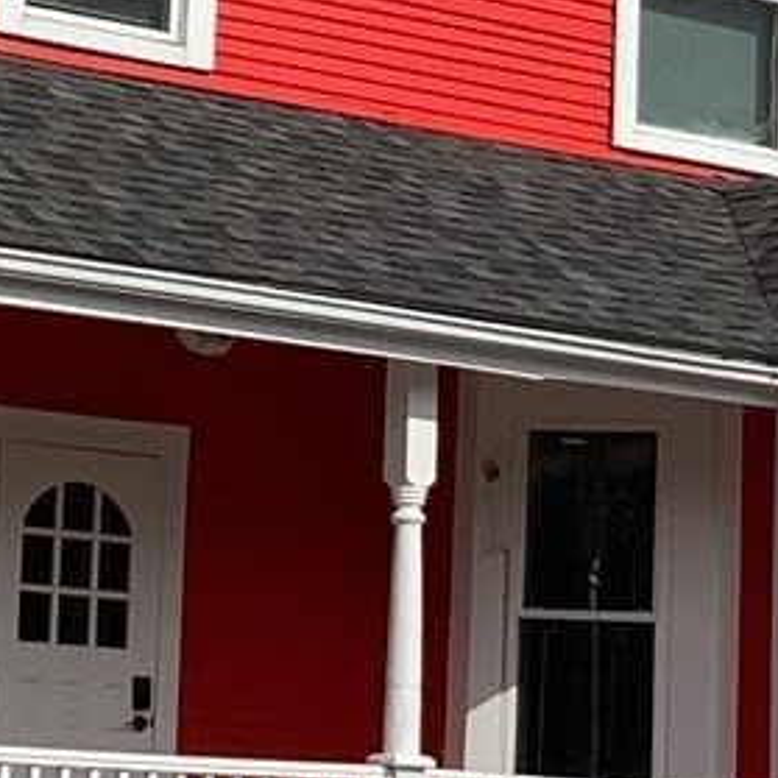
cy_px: 59
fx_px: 3840
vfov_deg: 11.5
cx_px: 298
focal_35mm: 151
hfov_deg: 11.6
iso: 25
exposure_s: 1/2262
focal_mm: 3.3
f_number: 2.4
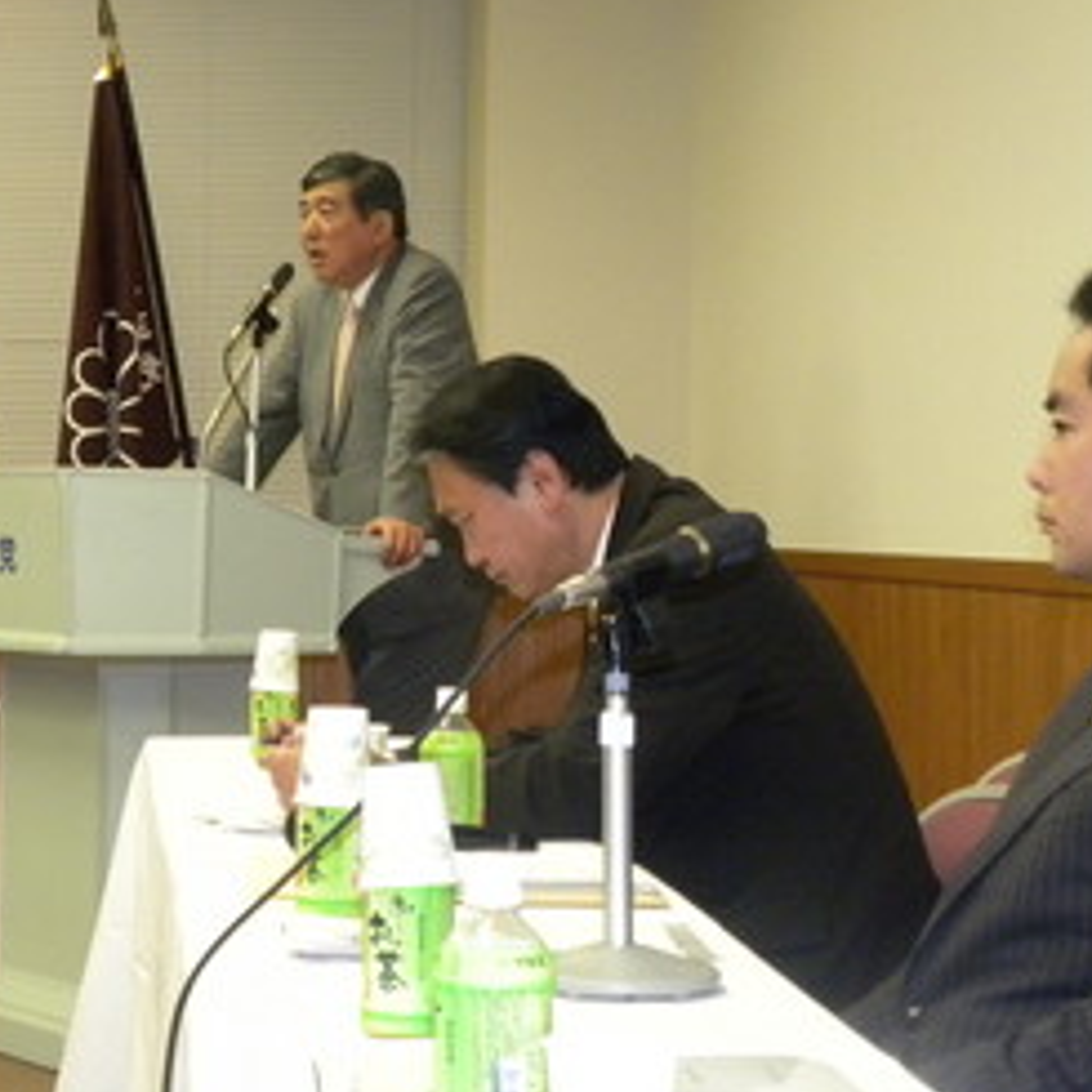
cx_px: 299
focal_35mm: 90
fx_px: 3212
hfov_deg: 19.2
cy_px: 459
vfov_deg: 19.3
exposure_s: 1/74
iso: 400
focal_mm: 9.2
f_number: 3.5
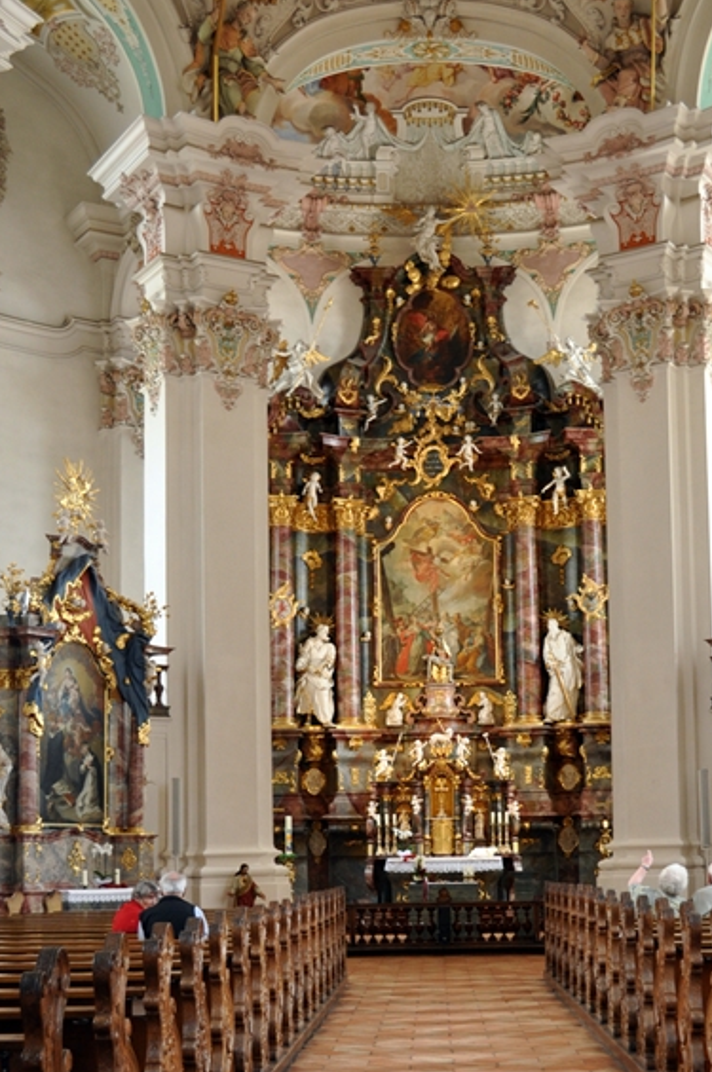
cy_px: 717
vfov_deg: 38.5
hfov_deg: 26.3
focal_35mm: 51
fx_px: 1518
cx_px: 445
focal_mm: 24
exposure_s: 1/60
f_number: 4
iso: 500
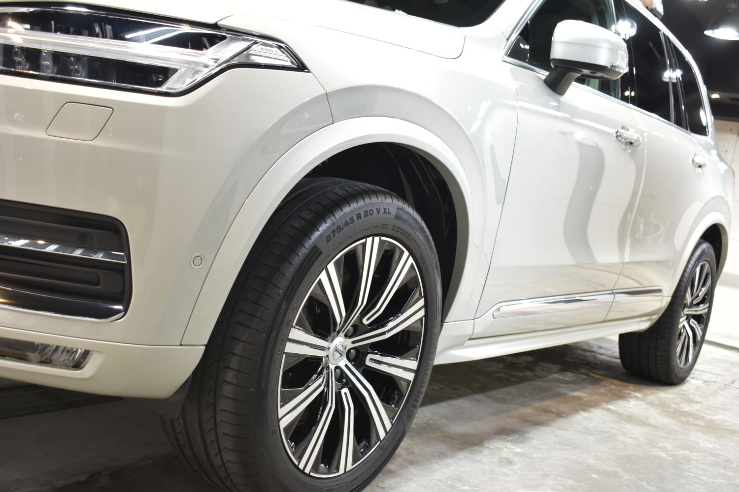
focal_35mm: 44
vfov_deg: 30.8
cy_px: 246
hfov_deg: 45.0
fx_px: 893
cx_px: 370
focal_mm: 29
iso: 720
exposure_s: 1/30
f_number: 4.2
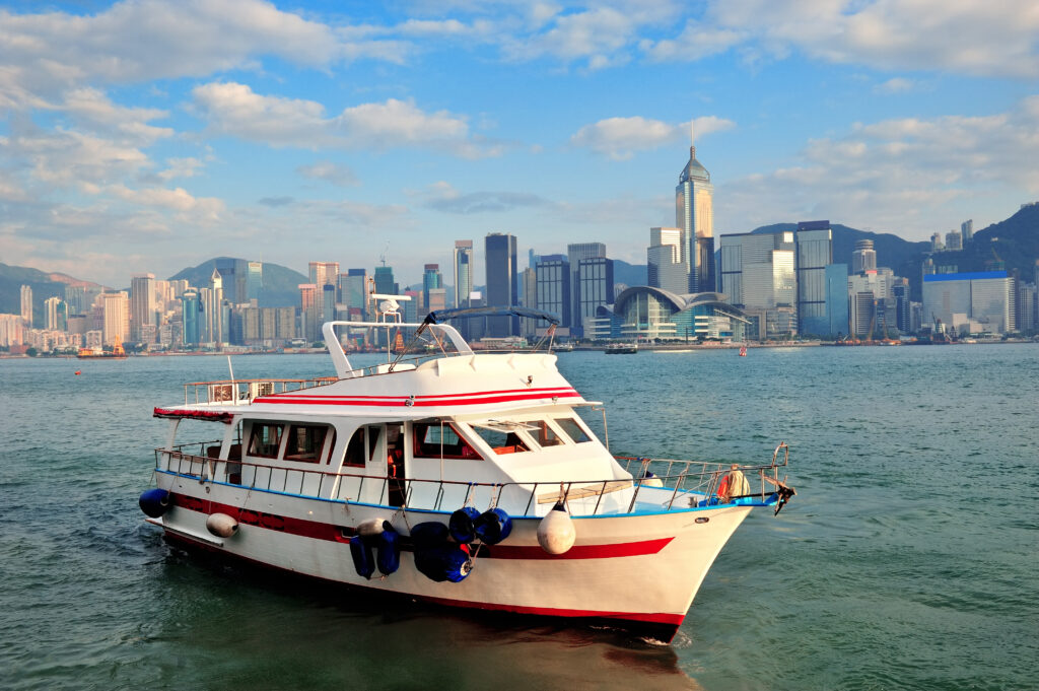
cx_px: 520
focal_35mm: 32
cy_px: 346
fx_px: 923
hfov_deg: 58.8
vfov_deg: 41.1
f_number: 8
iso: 200
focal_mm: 32
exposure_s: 1/500
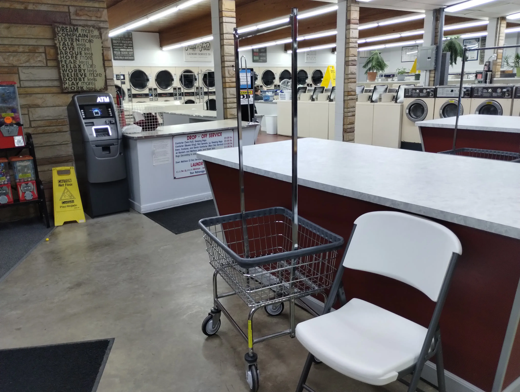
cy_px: 196
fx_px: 421
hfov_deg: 63.4
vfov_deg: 49.9
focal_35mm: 28
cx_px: 260
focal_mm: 4.27
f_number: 1.8
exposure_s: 1/30
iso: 359
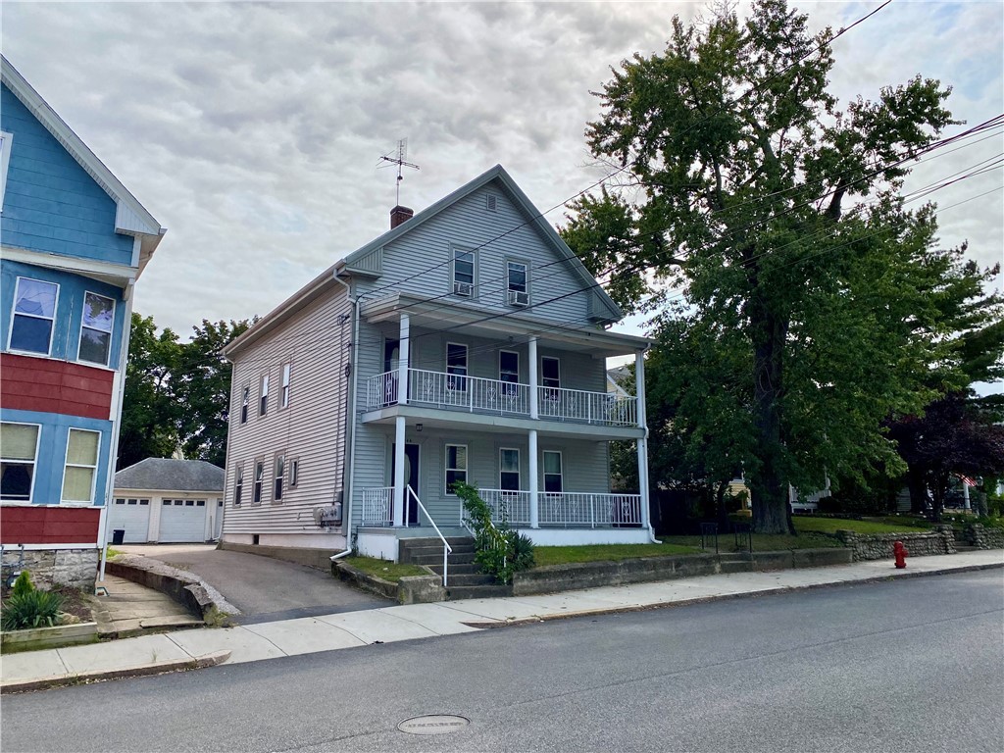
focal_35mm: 26
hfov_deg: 67.3
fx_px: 754
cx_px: 502
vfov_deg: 53.1
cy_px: 376
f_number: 1.8
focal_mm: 4.25
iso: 32
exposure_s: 1/5747
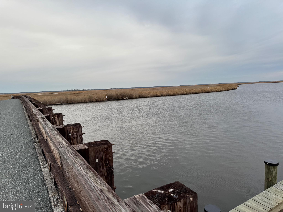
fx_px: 196
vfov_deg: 56.8
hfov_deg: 71.6
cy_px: 106
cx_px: 142
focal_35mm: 24
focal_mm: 6.76
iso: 64
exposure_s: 1/257
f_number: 1.78
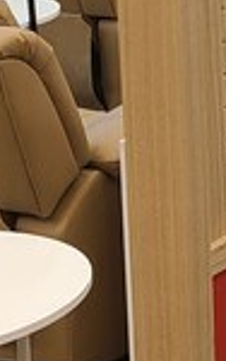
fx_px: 1623
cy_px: -11
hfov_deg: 7.2
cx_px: 628
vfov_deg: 12.5
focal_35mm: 165
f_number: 1.8
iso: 50
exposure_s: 1/120
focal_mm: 5.4
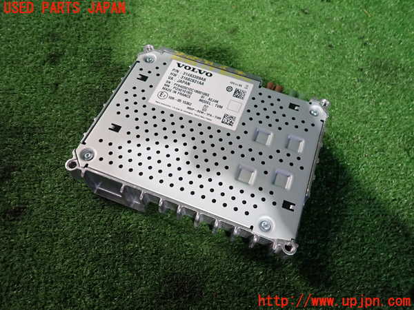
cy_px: 155
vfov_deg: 54.9
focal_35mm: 25
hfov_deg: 69.4
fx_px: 299
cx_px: 207
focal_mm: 4.5
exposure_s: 1/30
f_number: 2
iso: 320
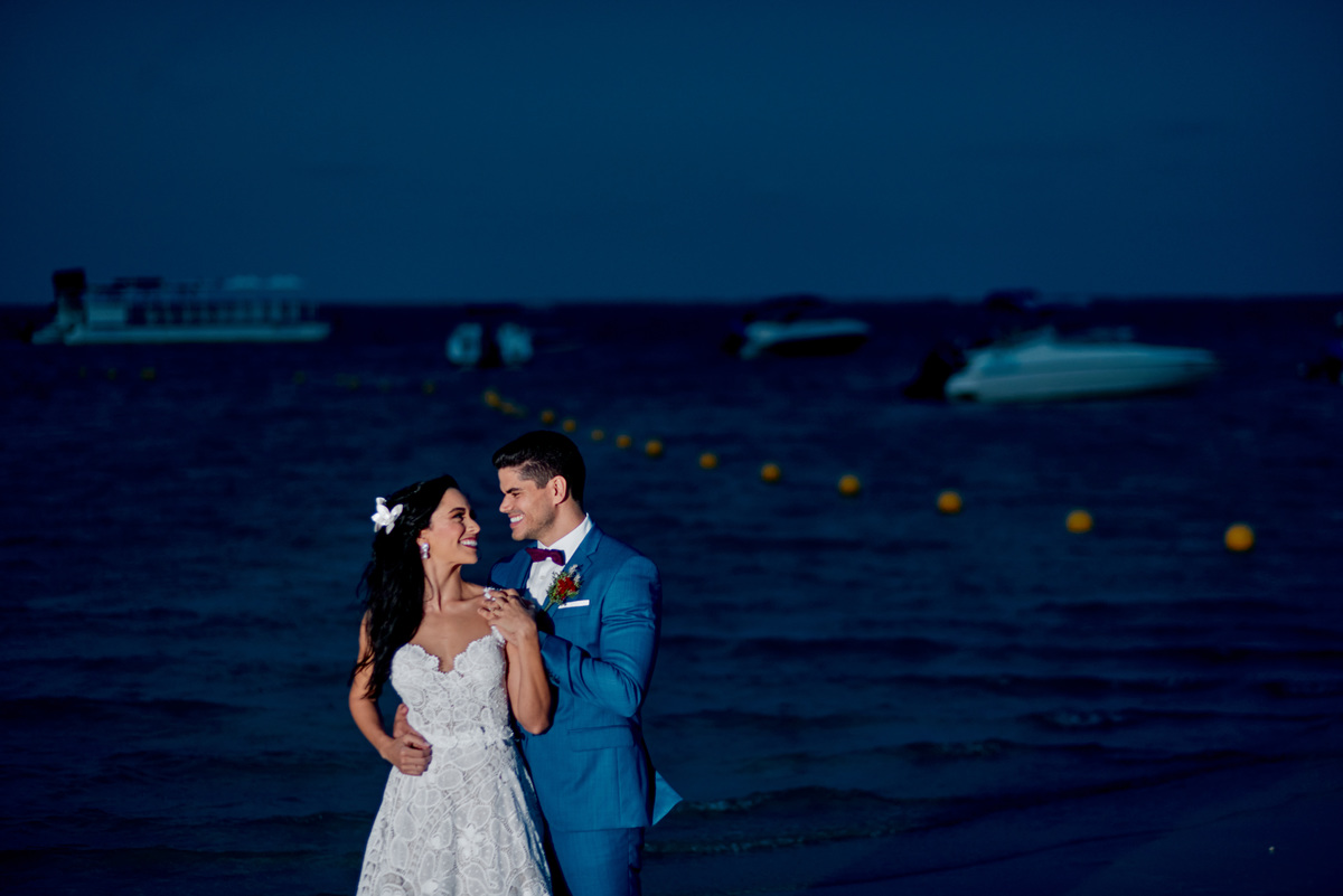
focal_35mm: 85
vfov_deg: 16.1
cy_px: 448
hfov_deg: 23.9
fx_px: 3172
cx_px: 672
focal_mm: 85
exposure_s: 1/200
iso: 160
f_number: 2
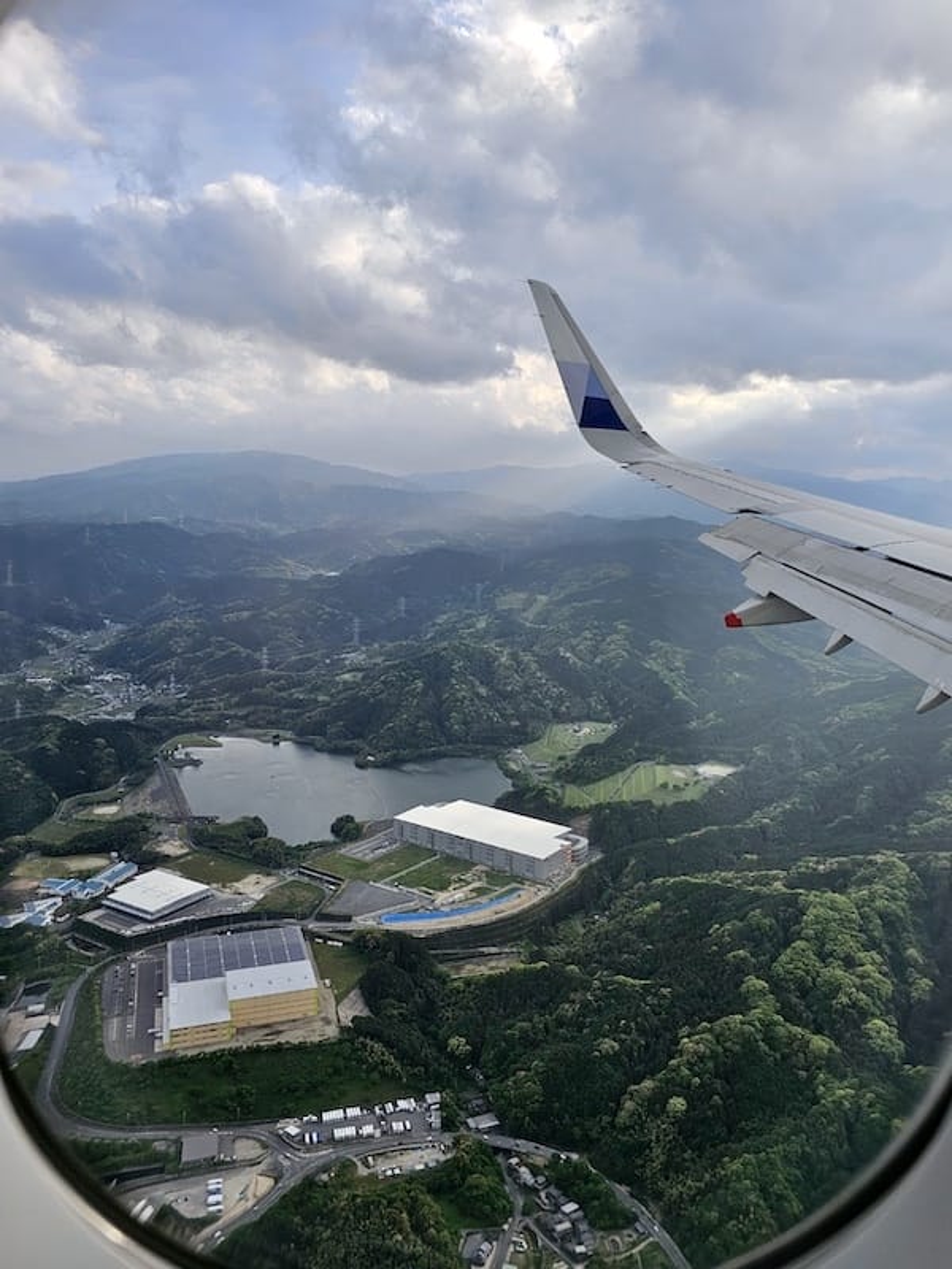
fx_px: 843
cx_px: 476
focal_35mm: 23
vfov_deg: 73.9
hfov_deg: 58.9
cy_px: 634
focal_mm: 6.3
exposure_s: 1/345
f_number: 1.7
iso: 10
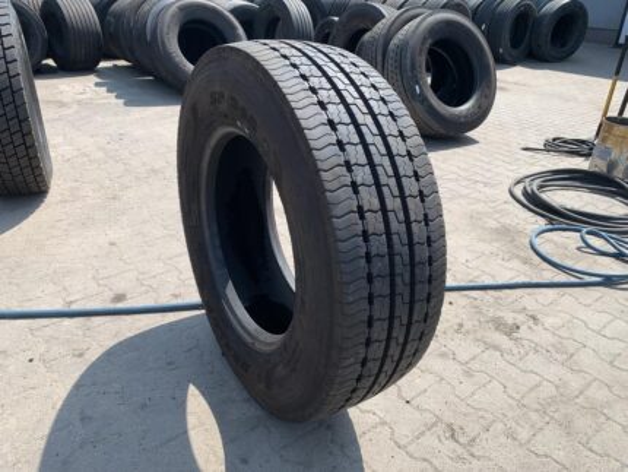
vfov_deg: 53.1
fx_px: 472
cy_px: 236
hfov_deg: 67.3
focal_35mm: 26
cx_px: 314
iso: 25
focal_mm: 4.25
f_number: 1.8
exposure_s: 1/1220
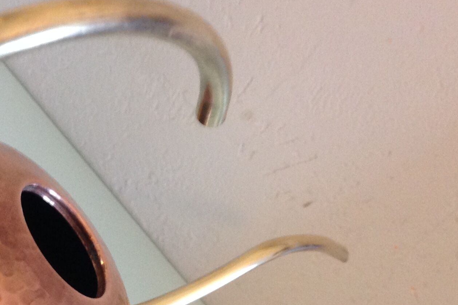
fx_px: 954
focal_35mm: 75
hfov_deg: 26.5
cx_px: 87
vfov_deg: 18.0
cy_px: 257
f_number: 2.4
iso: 200
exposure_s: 1/15
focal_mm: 4.28
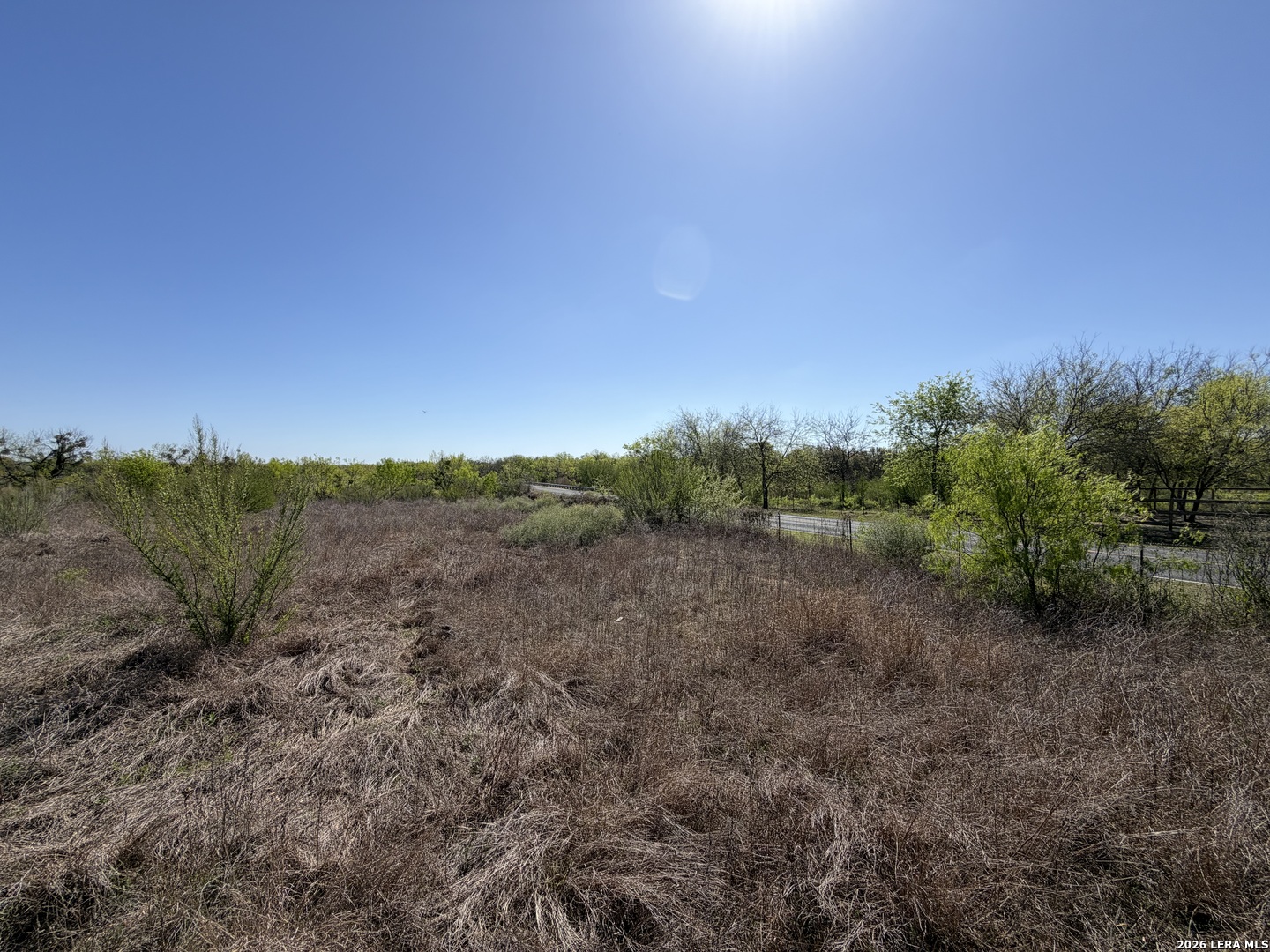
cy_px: 476
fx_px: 514
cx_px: 635
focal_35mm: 14
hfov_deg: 102.1
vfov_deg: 85.7
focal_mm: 2.22
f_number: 2.2
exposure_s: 1/1368
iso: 20
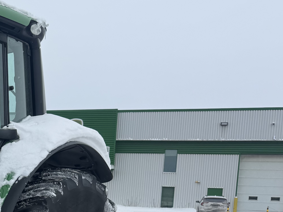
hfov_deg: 23.6
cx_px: -119
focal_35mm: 69
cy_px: 234
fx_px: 564
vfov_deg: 20.3
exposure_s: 1/3413
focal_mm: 6.76
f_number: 1.78
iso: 80
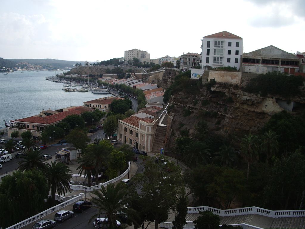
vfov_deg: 40.7
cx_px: 152
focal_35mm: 35
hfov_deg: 52.6
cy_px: 114
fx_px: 308
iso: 50
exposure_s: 1/500
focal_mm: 5.8
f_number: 4.3
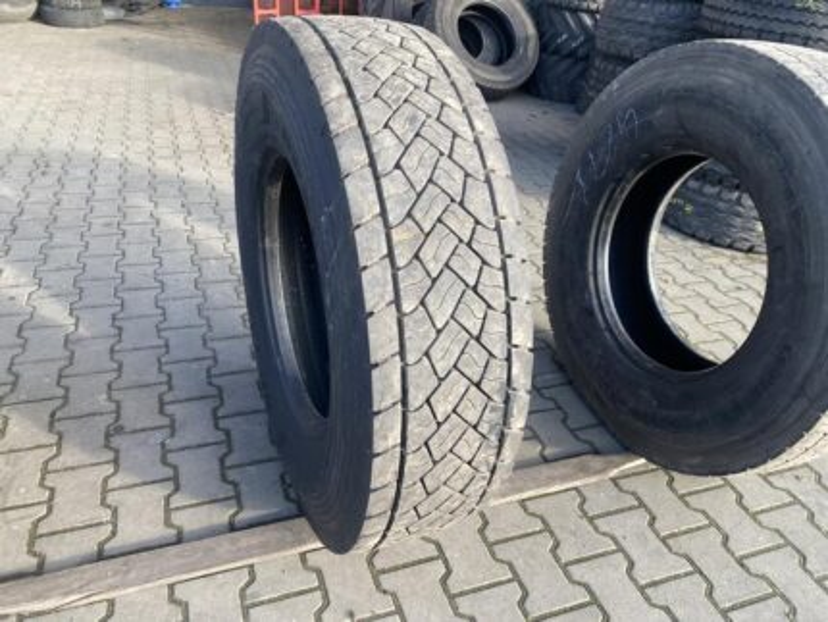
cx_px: 414
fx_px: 622
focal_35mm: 26
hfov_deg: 67.3
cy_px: 311
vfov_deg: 53.1
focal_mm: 4.25
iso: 32
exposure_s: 1/176
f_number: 1.8
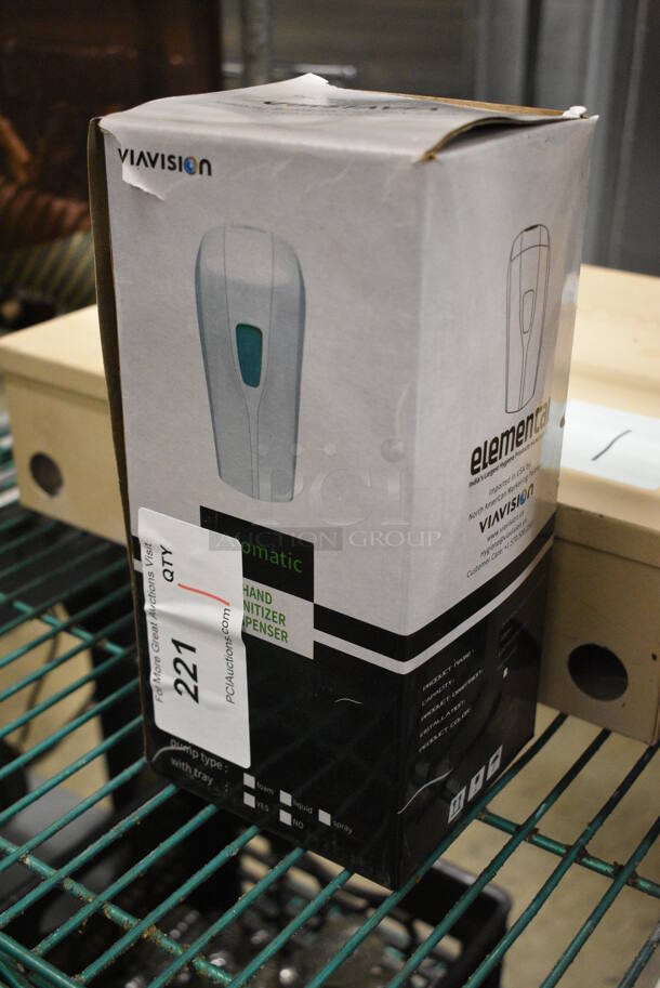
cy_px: 494
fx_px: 1194
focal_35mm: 44
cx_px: 330
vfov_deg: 44.9
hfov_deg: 30.9
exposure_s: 1/125
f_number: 4.2
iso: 4000
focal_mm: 29
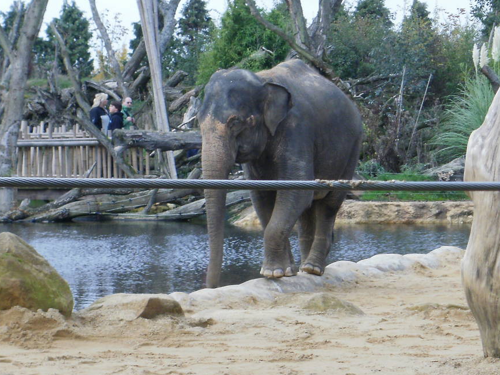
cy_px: 261
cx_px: 305
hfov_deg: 10.7
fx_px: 2657
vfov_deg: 8.1
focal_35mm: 184
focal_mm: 17.4
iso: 100
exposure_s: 1/80
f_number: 5
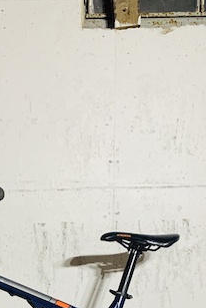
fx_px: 601
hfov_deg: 19.0
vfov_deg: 25.7
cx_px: 10
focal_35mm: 70
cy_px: 373
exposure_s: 1/60
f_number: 1.8
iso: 200
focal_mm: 4.25
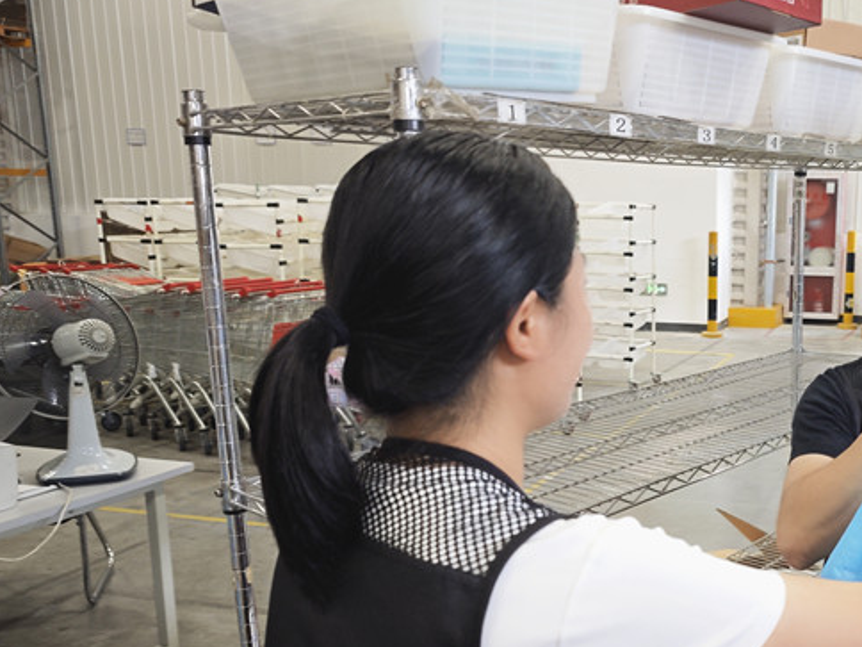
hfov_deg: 46.3
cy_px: 408
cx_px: 693
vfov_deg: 37.5
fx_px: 946
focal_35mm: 38
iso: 200
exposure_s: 1/50
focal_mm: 6.68
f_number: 1.44
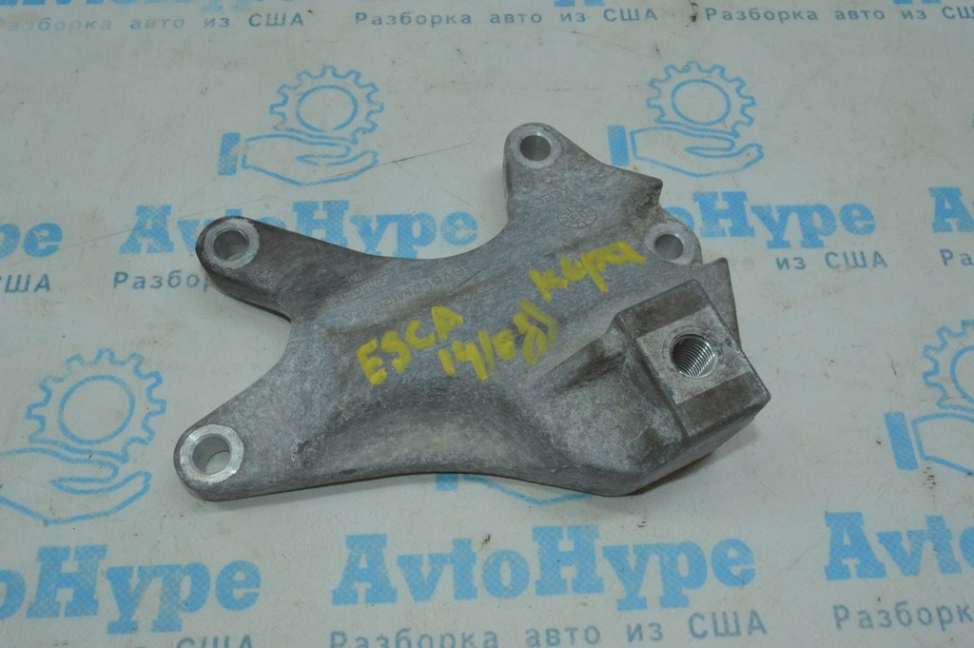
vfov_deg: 39.9
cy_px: 324
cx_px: 487
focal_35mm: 33
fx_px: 892
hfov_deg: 57.3
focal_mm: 22
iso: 4500
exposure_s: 1/60
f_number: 25
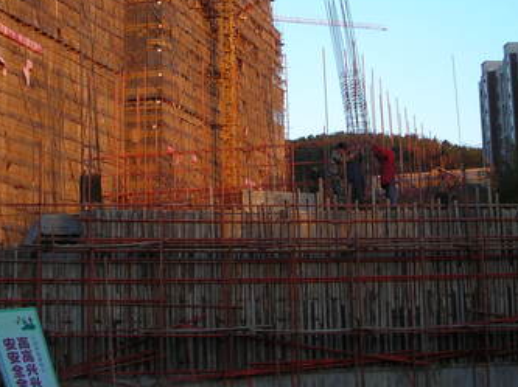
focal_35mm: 80
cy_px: 24
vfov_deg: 18.1
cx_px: 263
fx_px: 1196
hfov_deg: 24.4
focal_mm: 6.3
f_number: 3.2
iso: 50
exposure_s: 1/76.6
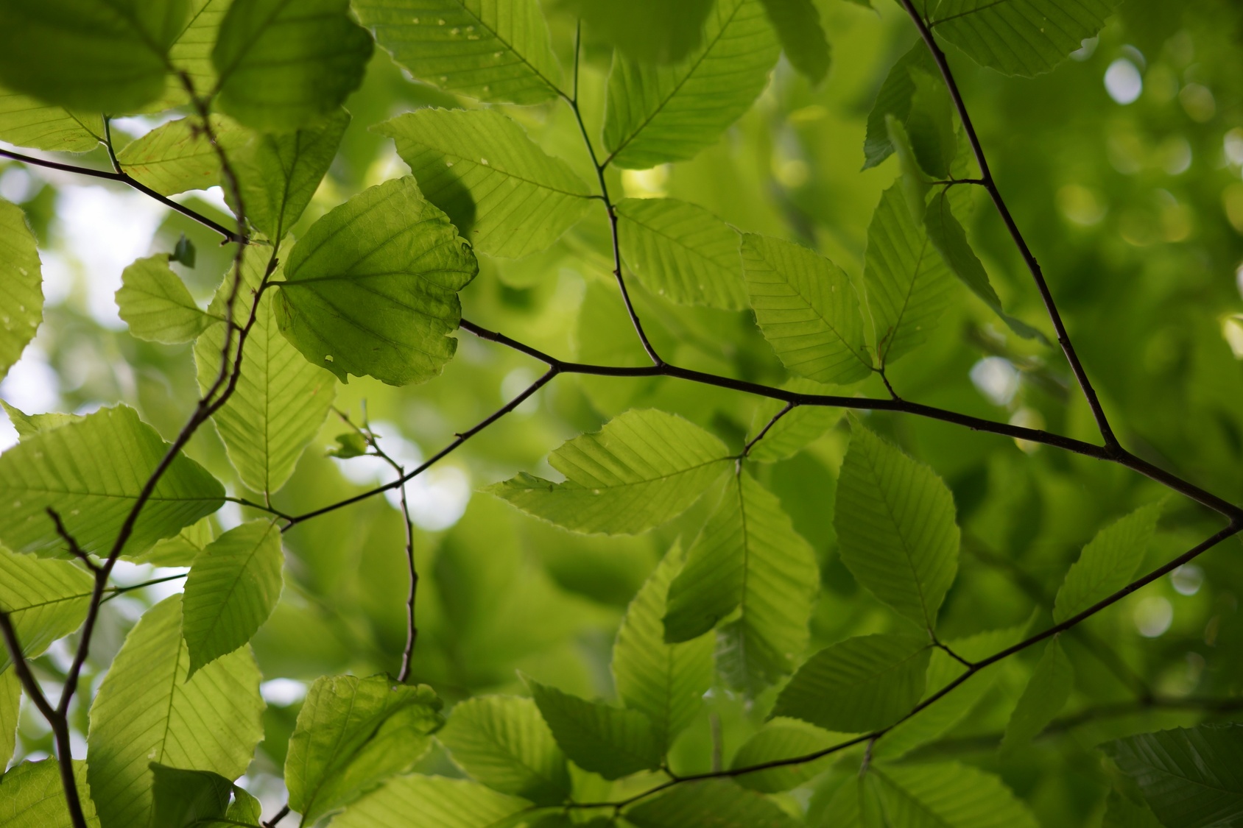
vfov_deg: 27.0
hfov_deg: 39.6
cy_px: 414
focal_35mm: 50
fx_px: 1726
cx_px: 622
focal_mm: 50
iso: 125
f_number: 2.2
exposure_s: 1/160
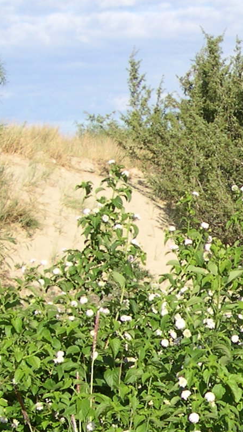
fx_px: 1341
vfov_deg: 18.1
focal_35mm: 117
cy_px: 352
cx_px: 402
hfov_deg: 9.9
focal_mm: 8
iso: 100
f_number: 7.6
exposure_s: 1/167
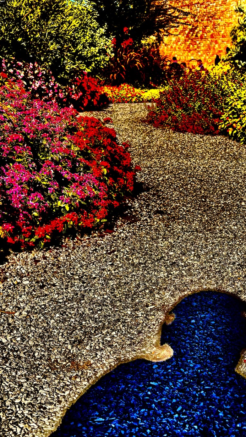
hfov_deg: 25.4
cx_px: 207
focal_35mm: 46
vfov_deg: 44.4
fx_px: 533
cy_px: 254
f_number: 1.6
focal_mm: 5.96
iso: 50
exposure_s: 1/4082
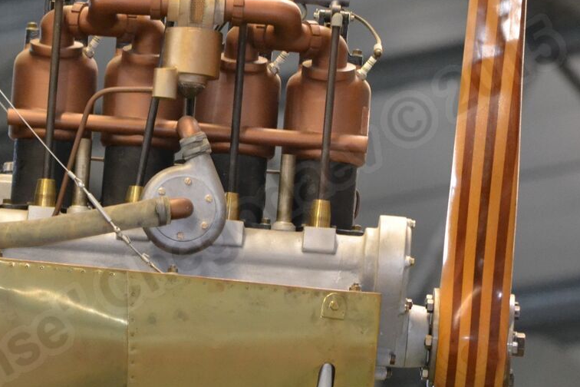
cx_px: 153
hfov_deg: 4.9
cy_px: 268
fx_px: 6748
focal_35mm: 419
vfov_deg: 3.3
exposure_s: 1/60
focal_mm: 165
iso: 2800
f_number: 5
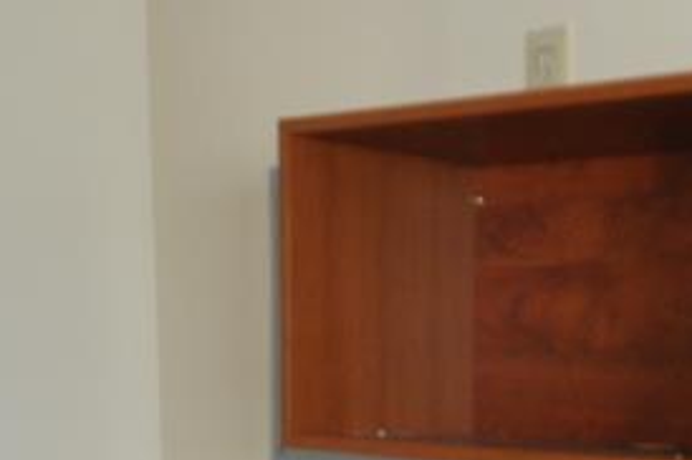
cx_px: 659
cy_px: 727
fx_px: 1574
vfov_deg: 15.2
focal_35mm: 82
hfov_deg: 23.9
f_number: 4
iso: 560
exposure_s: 1/60
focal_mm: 10
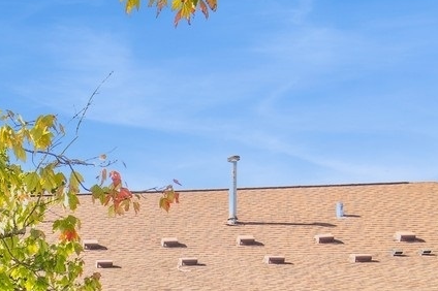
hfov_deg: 26.1
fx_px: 827
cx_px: -103
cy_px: 497
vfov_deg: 17.0
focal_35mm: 68
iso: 200
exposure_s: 1/60
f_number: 8
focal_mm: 12
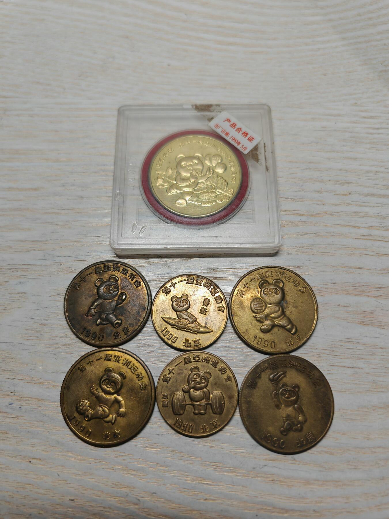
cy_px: 260
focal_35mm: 27
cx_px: 194
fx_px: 405
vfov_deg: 65.3
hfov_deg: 51.4
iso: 500
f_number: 1.6
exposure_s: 1/1000
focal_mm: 7.62
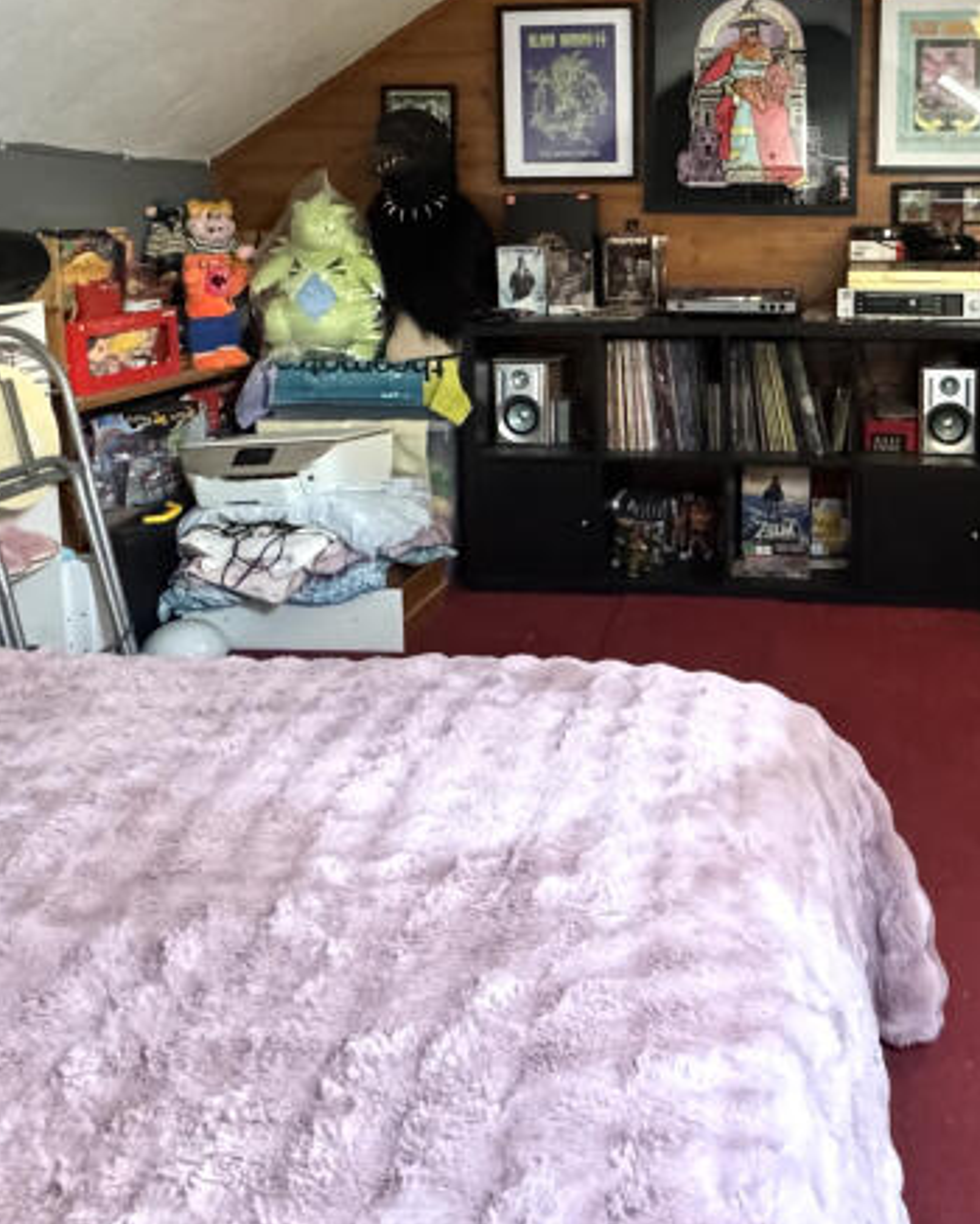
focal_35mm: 32
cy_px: 317
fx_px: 1159
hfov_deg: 44.5
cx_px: 717
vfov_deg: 53.3
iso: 1250
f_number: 2.2
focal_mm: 2.22
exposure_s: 1/52
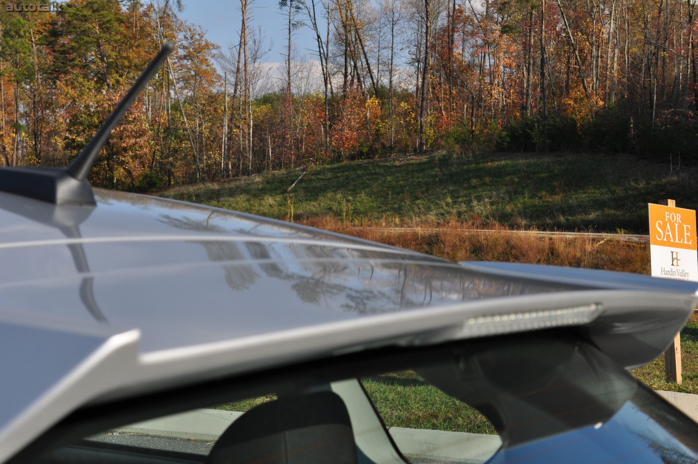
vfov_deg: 18.9
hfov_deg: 28.1
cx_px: 349
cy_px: 232
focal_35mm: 72
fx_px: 1394
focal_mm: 48
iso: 200
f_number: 9
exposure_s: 1/320
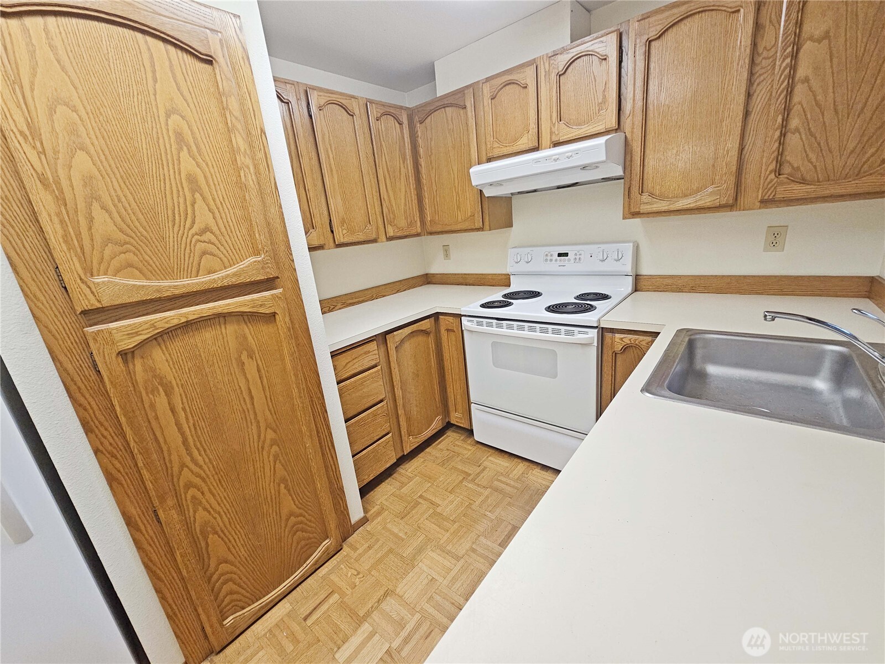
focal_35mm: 13
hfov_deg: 106.2
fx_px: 332
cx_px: 442
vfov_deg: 89.9
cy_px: 332
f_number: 2.2
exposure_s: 1/60.2
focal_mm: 2.2
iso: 320
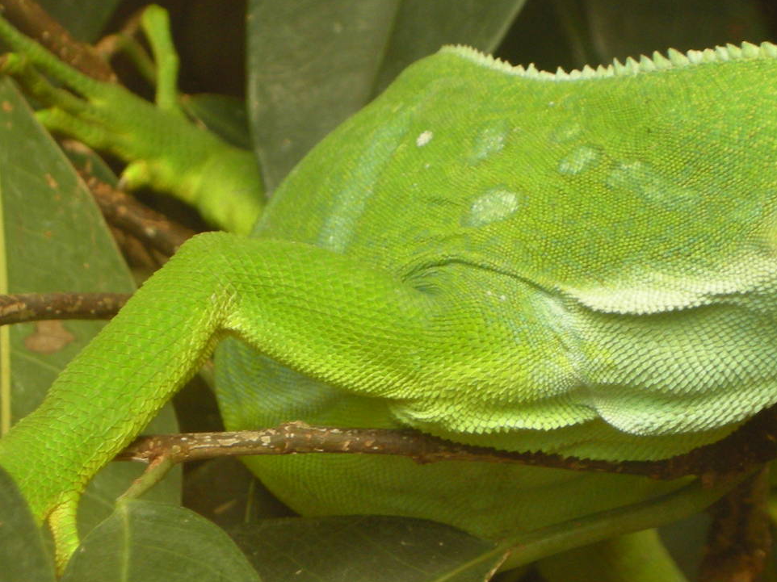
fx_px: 6440
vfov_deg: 5.2
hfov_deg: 6.9
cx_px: 632
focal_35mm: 287
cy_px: 278
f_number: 5.1
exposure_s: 1/60
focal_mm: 24.5
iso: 92
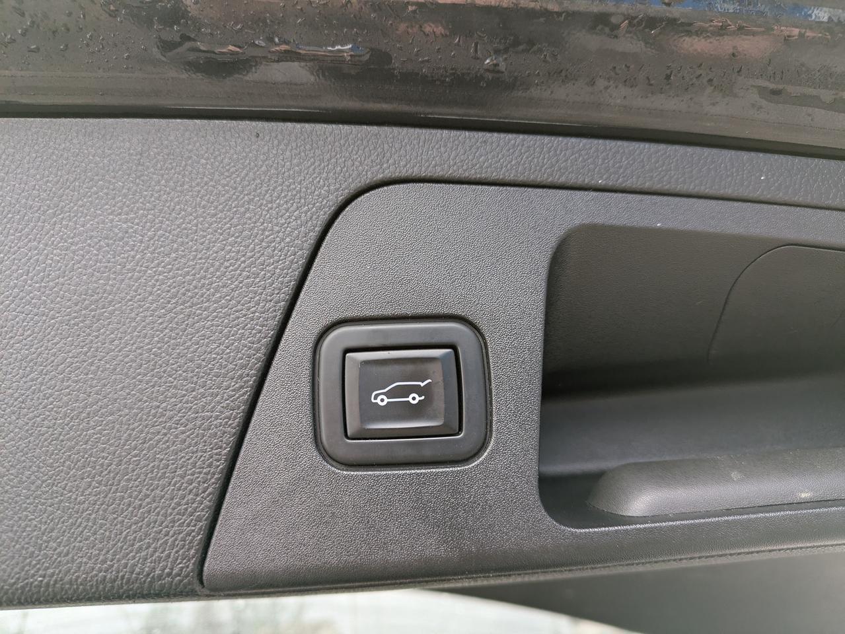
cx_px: 422
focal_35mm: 25
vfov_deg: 54.9
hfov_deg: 69.4
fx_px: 610
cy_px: 317
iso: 145
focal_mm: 5.43
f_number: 1.89
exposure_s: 1/120
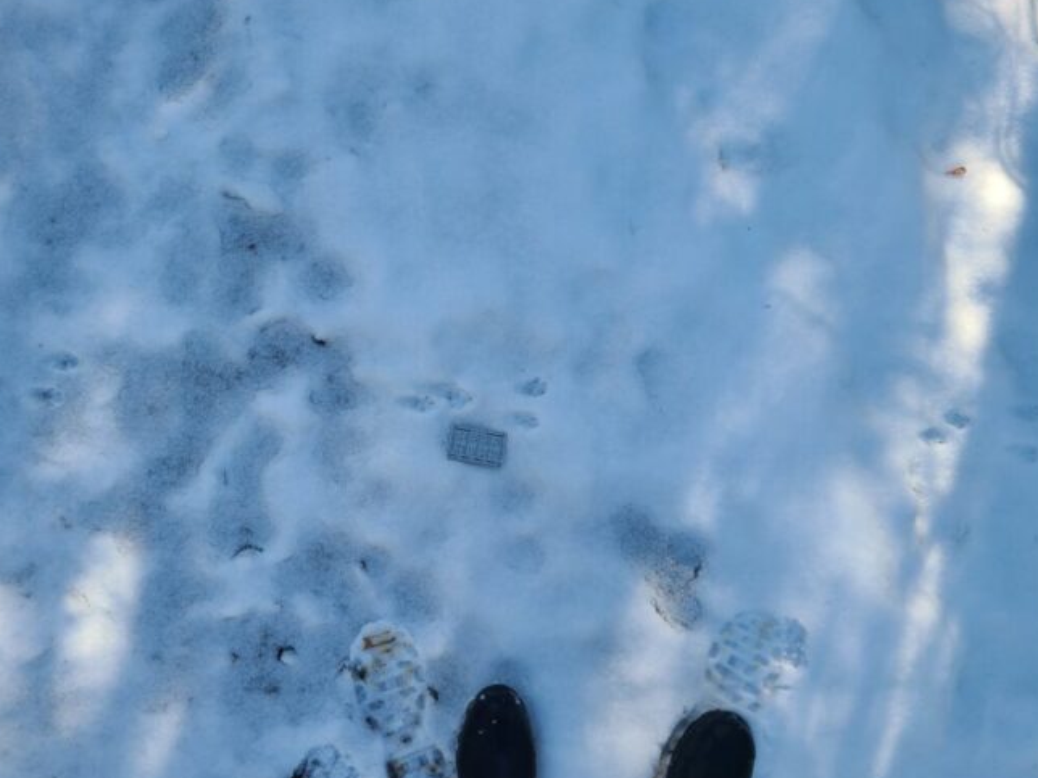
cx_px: 464
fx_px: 930
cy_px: 364
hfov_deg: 58.2
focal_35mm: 31
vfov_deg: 45.4
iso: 40
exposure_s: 1/434
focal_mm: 5.4
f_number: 1.8
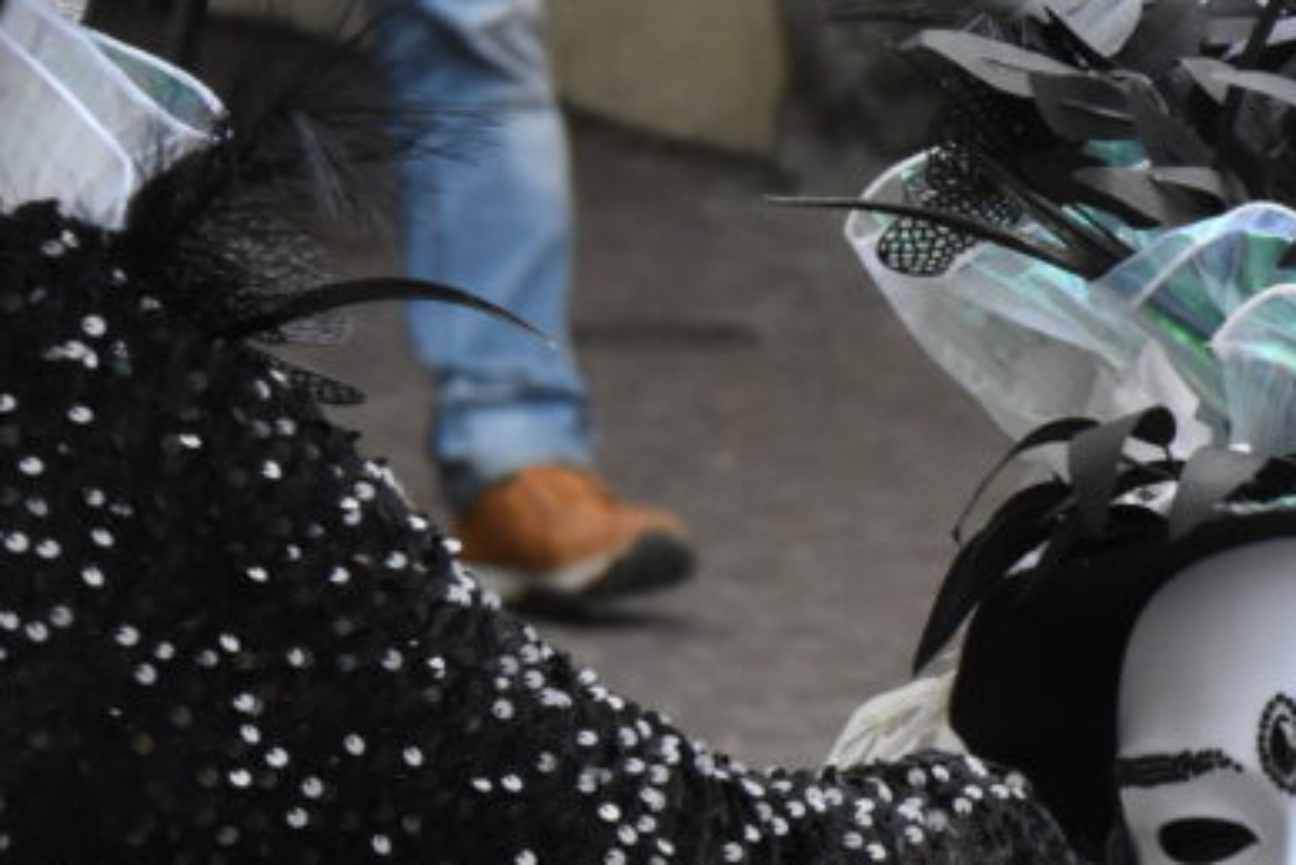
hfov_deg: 3.7
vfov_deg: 2.5
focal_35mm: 557
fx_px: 20058
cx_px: 1864
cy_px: 835
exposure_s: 1/160
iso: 2000
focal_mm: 120
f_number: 10
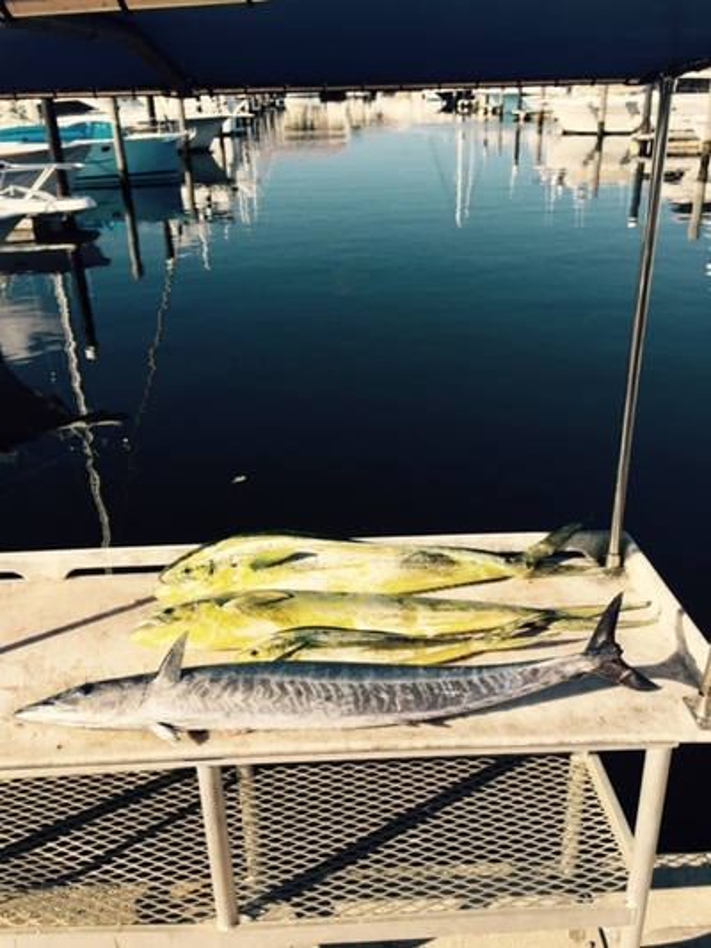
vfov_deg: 61.6
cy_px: 474
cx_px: 356
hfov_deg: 48.2
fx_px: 794
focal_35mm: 29
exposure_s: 1/2639
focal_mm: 4.15
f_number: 2.2
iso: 32
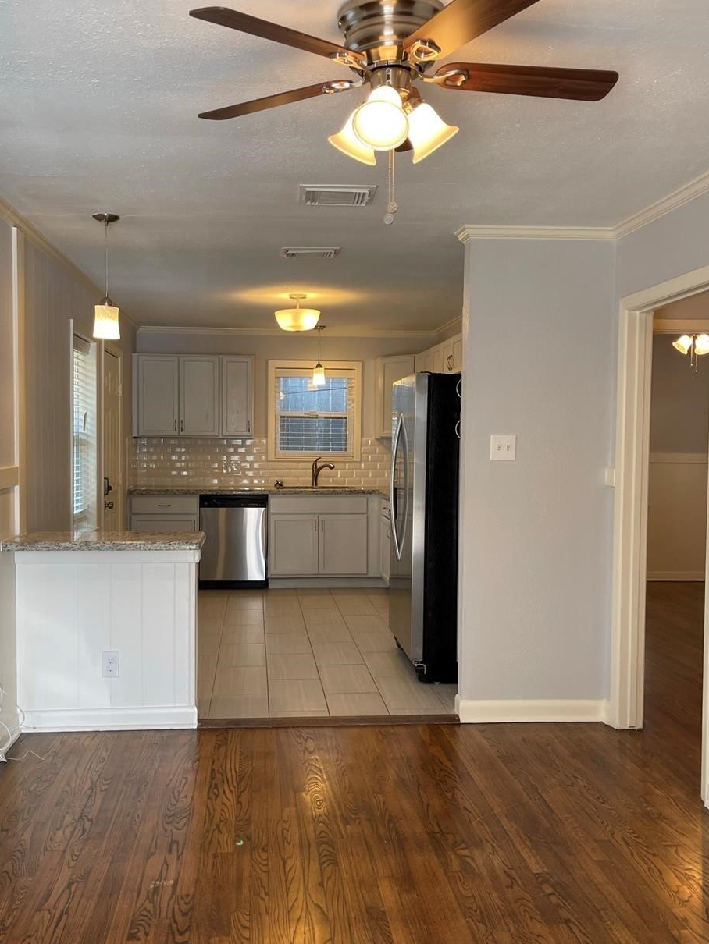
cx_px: 316
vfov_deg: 55.3
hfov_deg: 42.9
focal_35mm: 33
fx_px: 901
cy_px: 470
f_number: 1.6
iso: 80
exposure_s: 1/120
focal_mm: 5.1
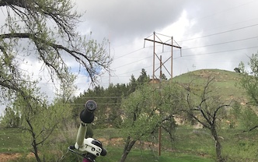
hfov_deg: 27.7
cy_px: 270
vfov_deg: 15.7
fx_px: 521
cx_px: 168
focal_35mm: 74
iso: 25
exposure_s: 1/574
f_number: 2.2
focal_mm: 4.15
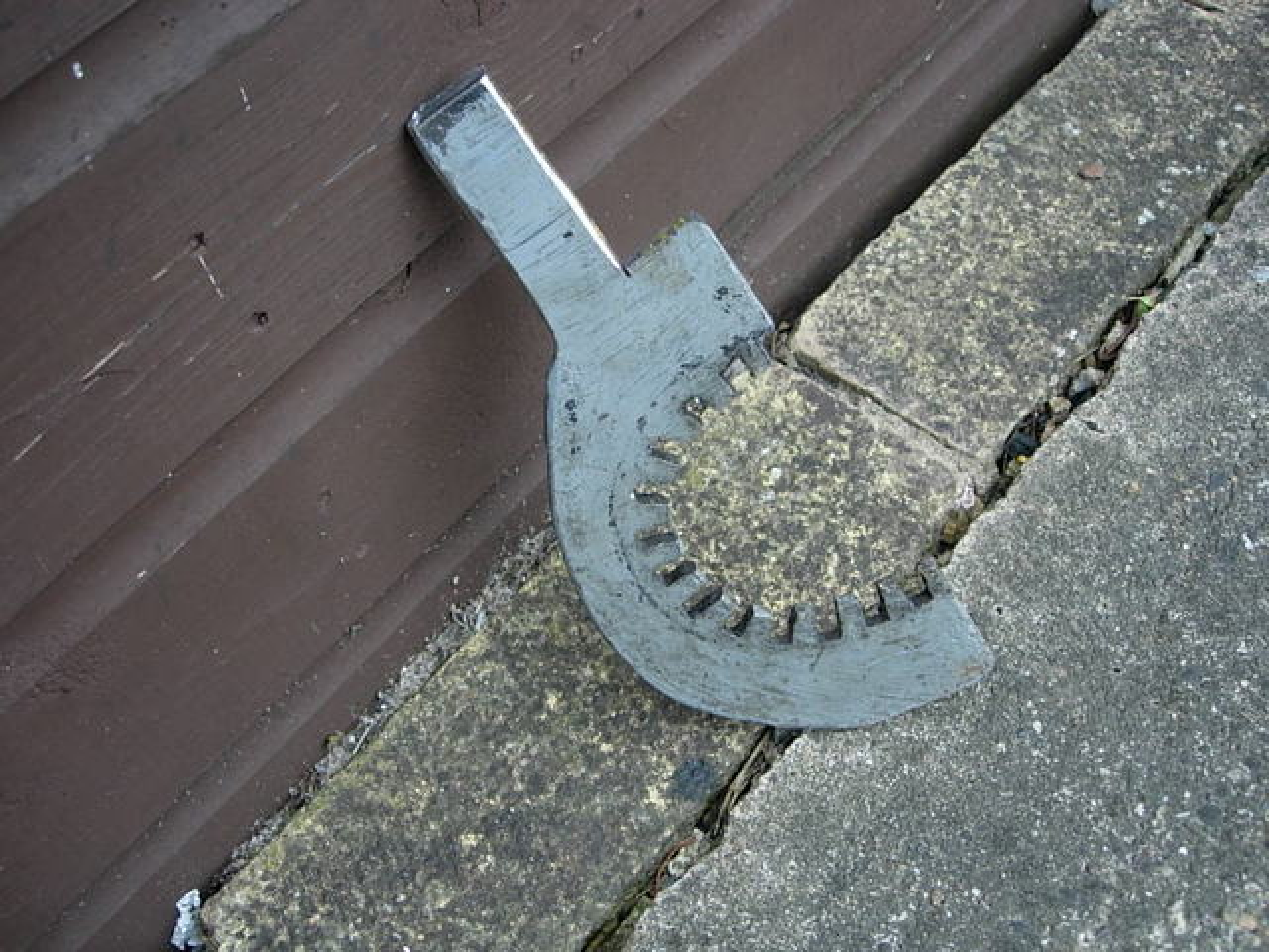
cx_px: 634
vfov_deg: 37.7
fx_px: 1393
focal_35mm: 38
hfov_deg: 49.0
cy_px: 476
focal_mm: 7.8
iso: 64
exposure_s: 1/93.1
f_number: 2.8
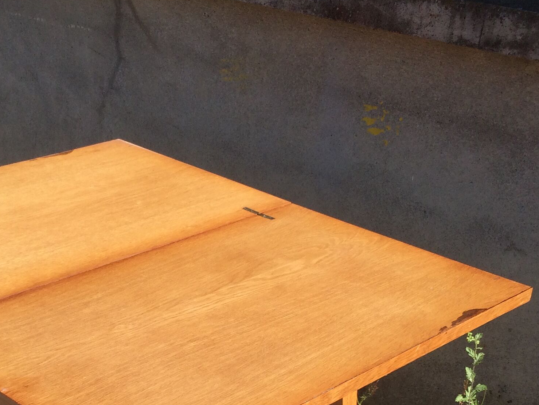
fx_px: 996
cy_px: 384
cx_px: 178
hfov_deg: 30.0
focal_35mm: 64
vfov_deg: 22.2
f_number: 2.2
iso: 32
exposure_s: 1/1866
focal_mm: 4.15
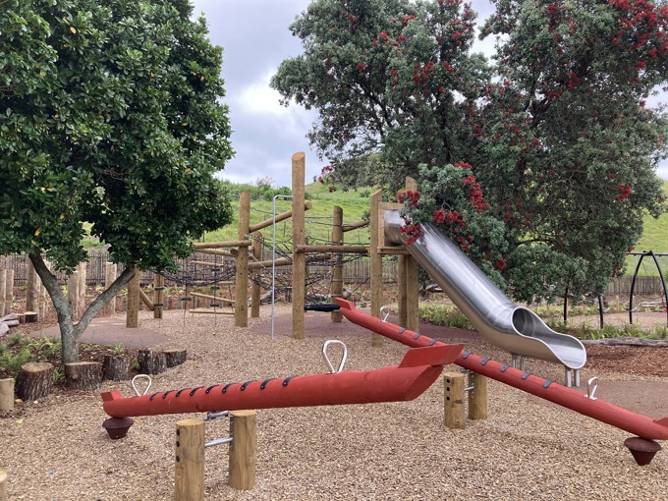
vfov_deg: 49.7
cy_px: 250
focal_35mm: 28
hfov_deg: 63.4
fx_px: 540
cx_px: 334
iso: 20
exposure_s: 1/152
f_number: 1.8
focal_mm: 3.99
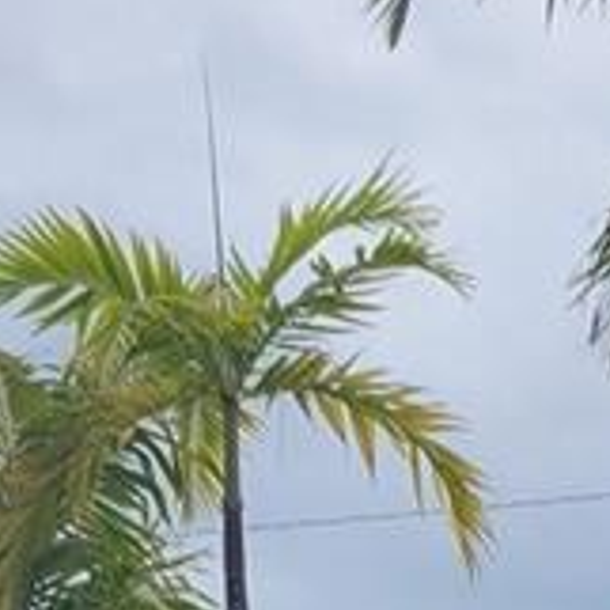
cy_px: 1993
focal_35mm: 171
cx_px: 186
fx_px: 3409
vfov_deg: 8.2
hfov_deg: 10.2
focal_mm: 5.4
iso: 40
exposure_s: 1/1058
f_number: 1.8
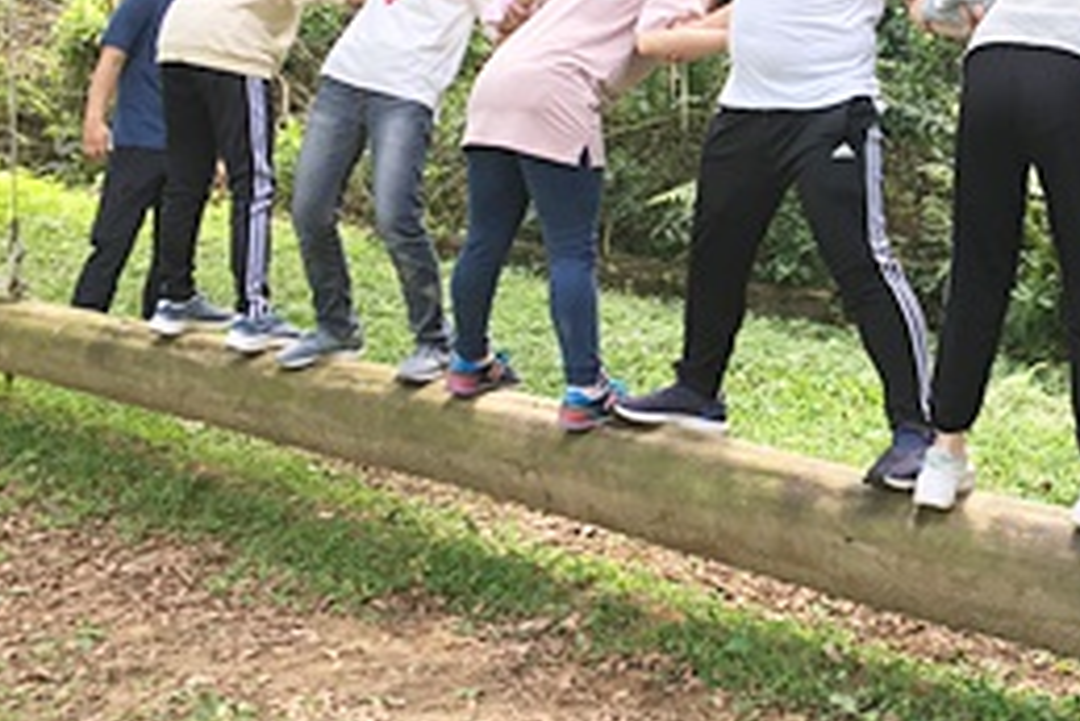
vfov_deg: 21.6
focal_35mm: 61
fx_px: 1831
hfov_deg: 31.4
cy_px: 31
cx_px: 967
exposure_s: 1/120
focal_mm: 4.15
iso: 40
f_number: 2.2
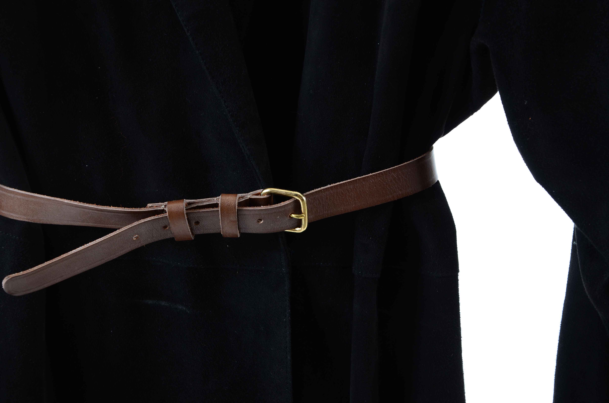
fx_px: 1570
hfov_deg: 22.0
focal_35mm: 93
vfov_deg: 14.6
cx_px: 304
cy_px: 202
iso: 200
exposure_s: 1/160
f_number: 7.1
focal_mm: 62
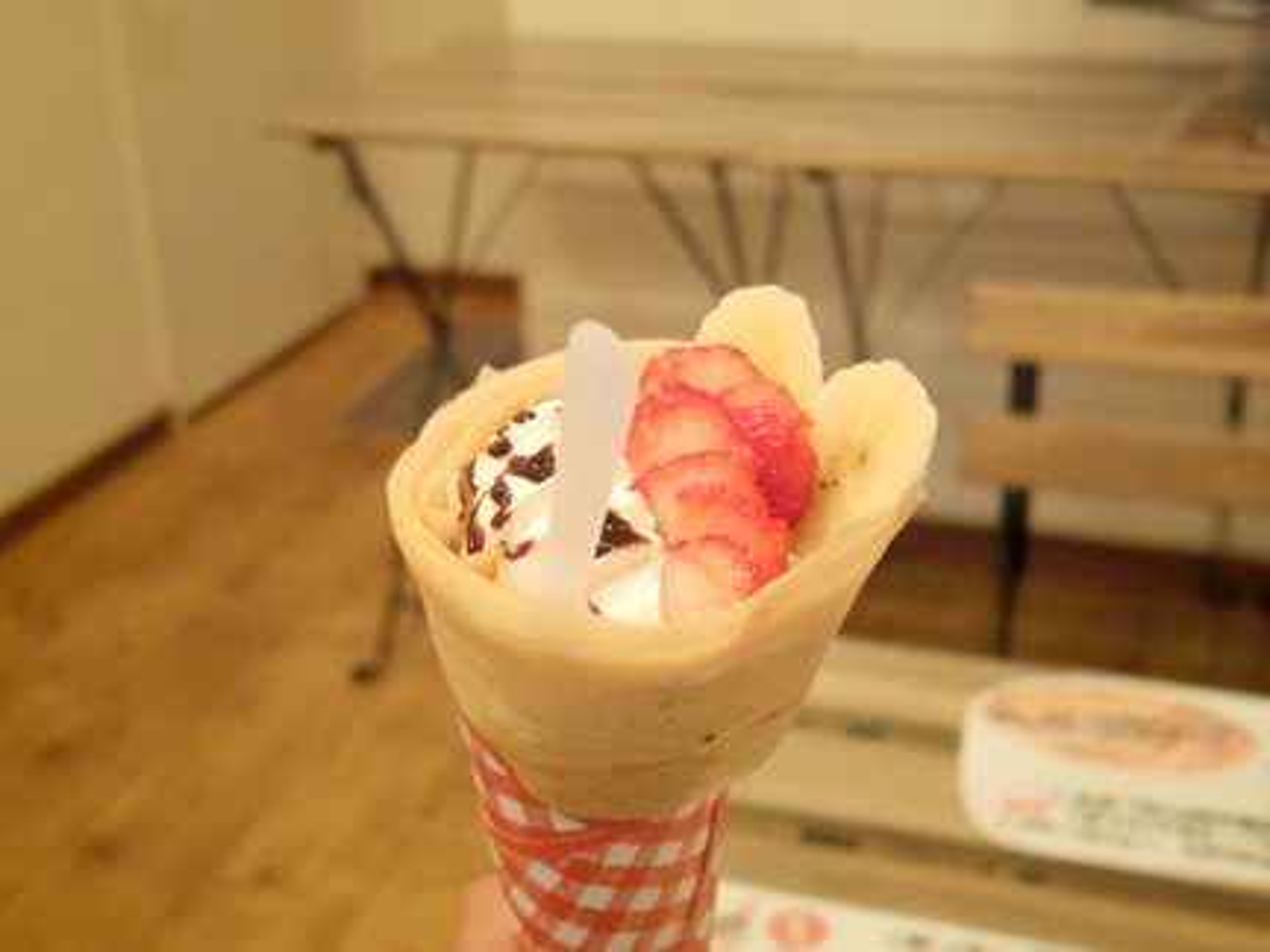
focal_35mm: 47
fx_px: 1724
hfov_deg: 40.4
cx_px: 635
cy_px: 476
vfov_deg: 30.9
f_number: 1.9
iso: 1000
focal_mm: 8.5
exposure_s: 1/60
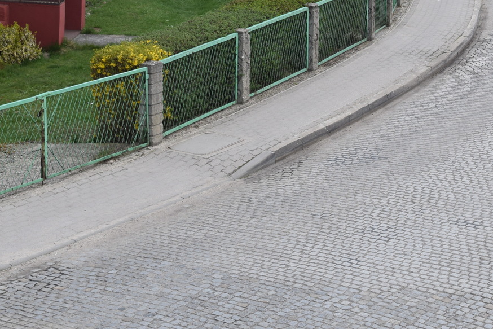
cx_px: 429
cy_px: -1
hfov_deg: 18.0
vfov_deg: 12.1
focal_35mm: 112
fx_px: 1534
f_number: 8
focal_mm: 34
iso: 220
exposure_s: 1/250
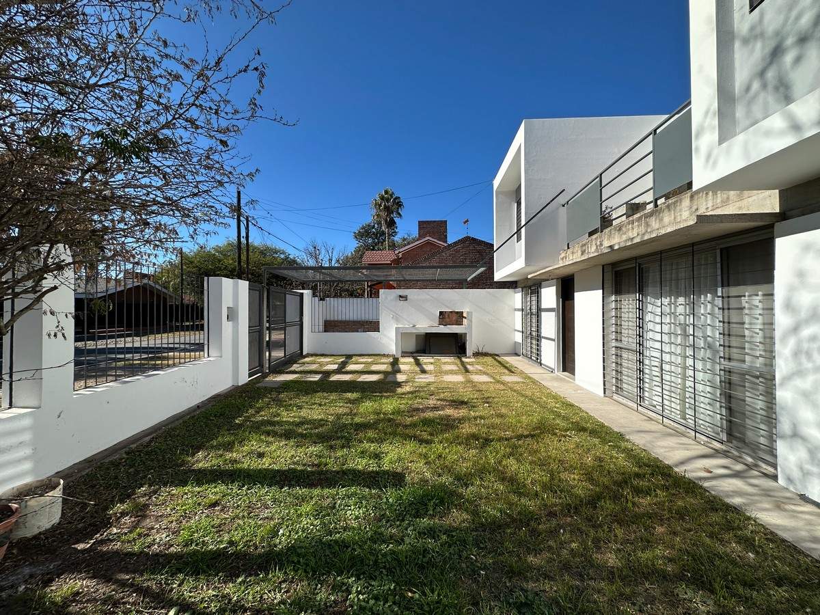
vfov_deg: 85.7
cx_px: 410
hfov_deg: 102.1
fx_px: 332
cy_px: 308
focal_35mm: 14
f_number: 2.2
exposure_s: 1/1795
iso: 50
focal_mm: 2.22
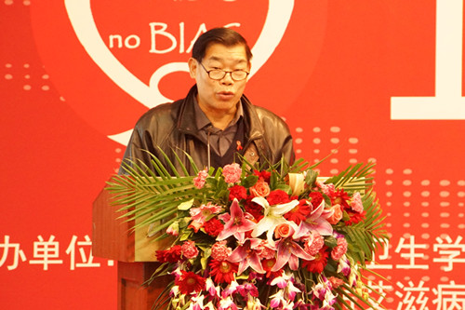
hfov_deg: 9.4
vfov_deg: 6.2
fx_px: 2841
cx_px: 232
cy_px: 155
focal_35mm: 220
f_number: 7.1
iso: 6400
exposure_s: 1/60
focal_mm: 147
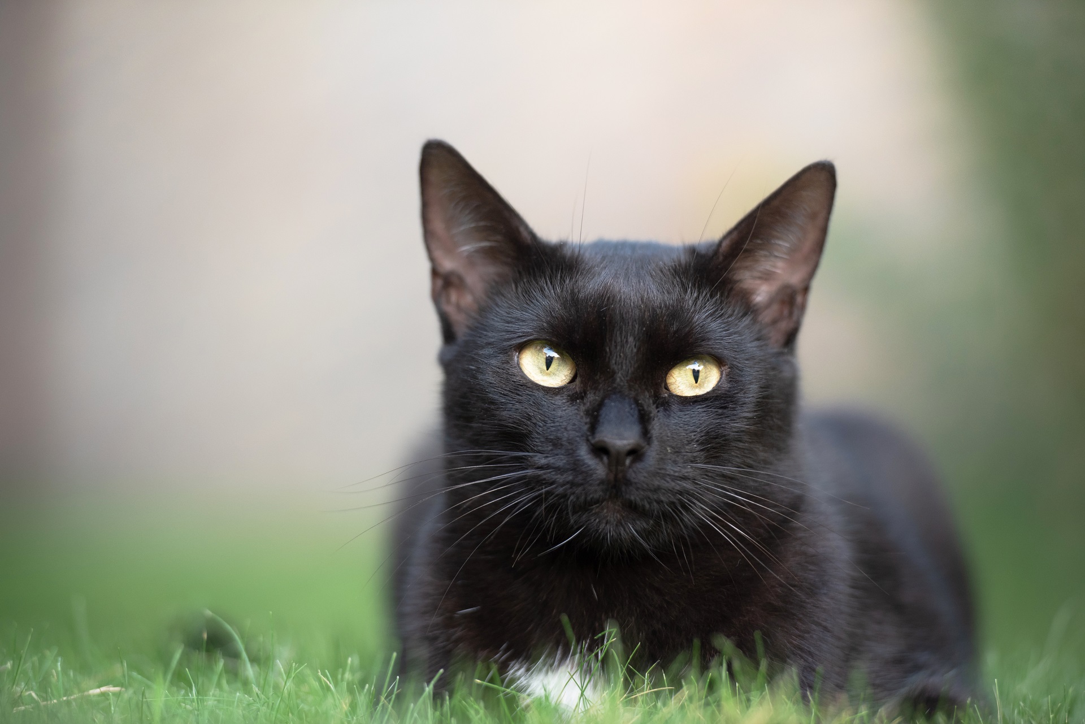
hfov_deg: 10.3
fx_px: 6029
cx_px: 542
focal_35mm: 200
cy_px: 362
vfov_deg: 6.9
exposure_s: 1/160
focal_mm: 200
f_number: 2.8
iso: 800
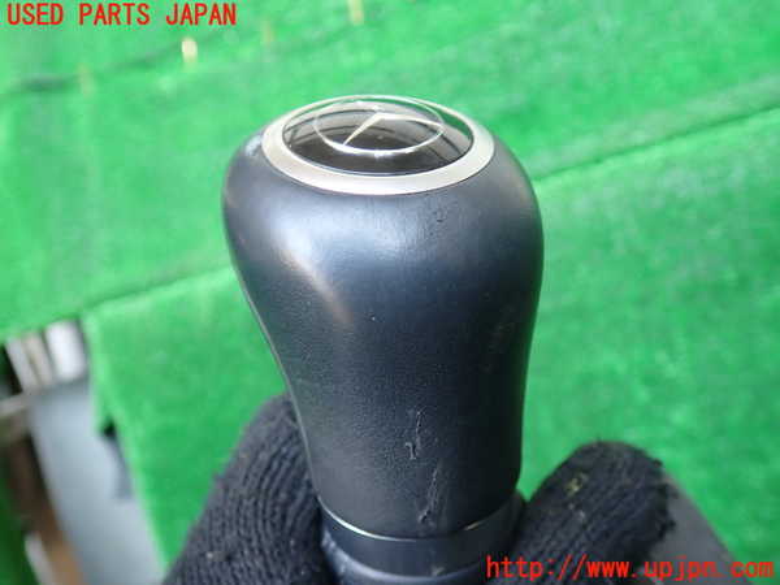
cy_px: 292
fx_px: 676
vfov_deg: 46.8
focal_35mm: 30
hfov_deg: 60.0
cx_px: 390
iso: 200
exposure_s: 1/60
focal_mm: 5.4
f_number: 2.3
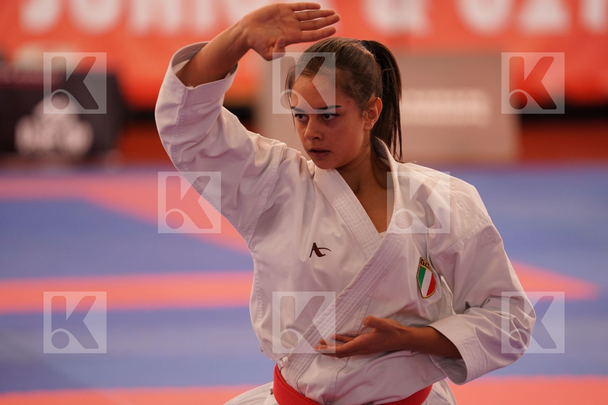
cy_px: 202
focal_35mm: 200
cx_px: 304
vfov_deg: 6.9
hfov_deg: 10.3
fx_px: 3378
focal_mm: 200
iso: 1000
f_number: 2.8
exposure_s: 1/500
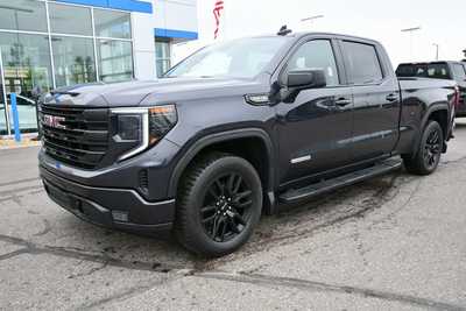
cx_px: 233
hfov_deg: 61.9
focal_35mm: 30
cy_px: 156
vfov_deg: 43.6
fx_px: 388
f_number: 5.6
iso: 200
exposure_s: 1/250
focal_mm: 20
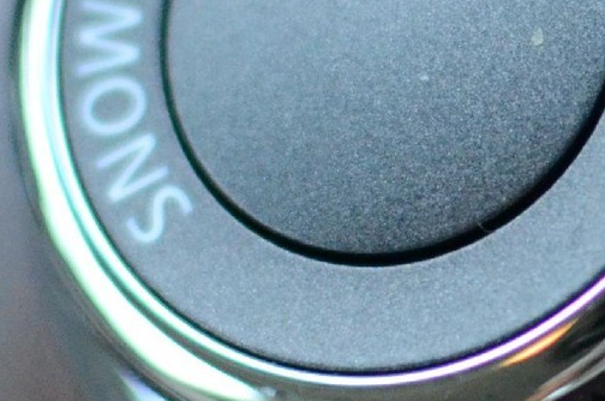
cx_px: 449
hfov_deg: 7.9
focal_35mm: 260
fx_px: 4369
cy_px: 151
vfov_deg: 5.3
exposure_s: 1/1000
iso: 3200
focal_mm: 35
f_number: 1.8
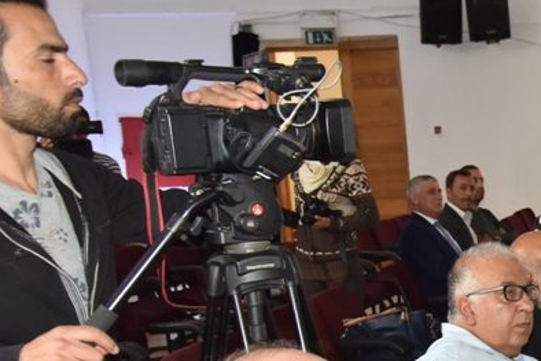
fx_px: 1173
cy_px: 391
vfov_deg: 17.0
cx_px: 678
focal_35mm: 78
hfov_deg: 23.4
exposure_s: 1/125
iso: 2500
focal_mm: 30
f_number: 6.3
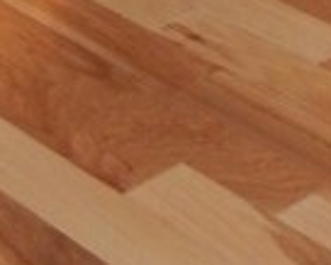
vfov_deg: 8.4
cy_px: -421
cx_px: -44
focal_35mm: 165
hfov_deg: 11.5
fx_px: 1618
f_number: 4
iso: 280
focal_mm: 5.4
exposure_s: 1/30
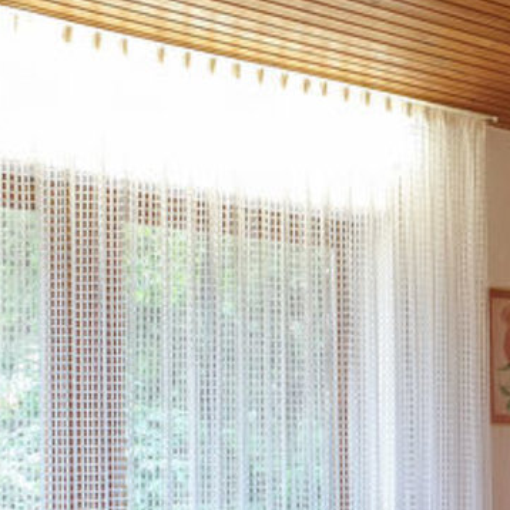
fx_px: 1283
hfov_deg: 20.3
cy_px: 520
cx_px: 692
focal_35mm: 77
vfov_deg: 21.6
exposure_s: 1/50
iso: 100
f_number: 2.4
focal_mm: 4.3
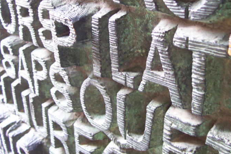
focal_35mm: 49
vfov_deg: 27.4
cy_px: 57
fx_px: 314
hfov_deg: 40.2
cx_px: 138
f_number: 2.8
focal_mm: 5.6
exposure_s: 1/10
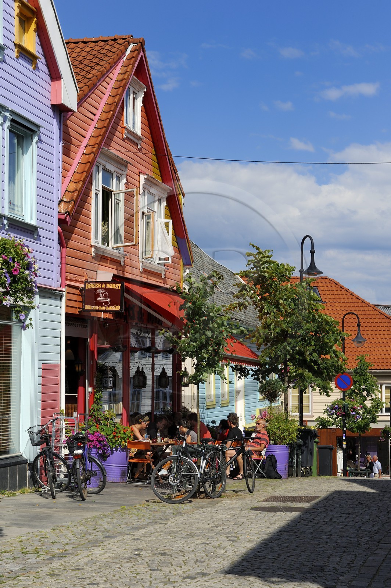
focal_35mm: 70
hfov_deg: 19.4
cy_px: 294
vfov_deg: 28.9
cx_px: 196
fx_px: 1142
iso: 200
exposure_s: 1/160
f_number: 16
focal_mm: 70
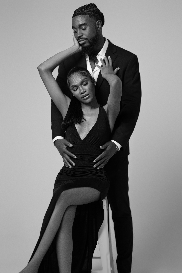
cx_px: 91
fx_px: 645
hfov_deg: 16.1
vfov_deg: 23.9
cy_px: 136
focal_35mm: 85
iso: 100
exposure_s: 1/250
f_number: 1.4
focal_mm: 85
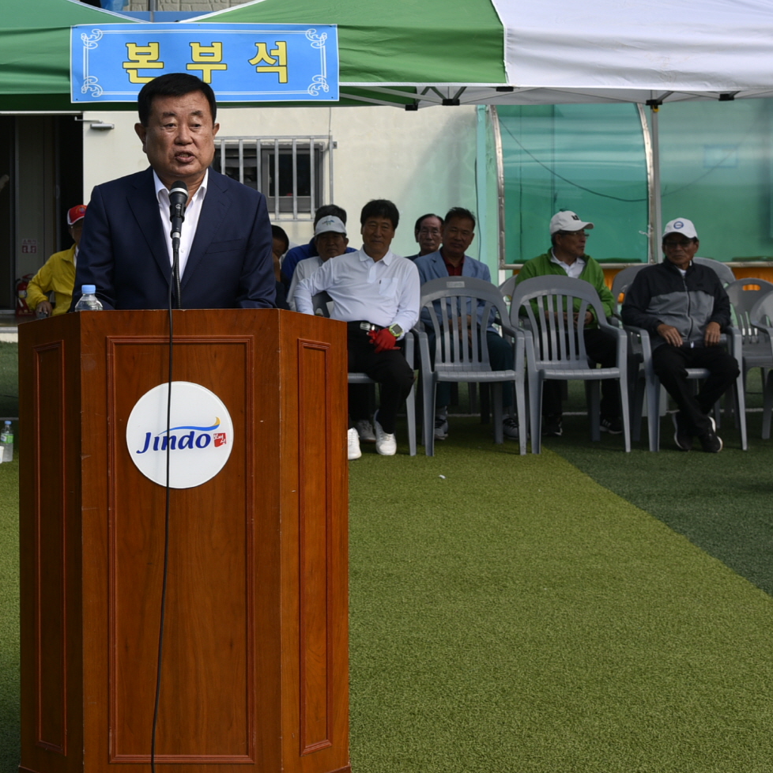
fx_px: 1844
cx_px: 176
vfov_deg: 23.3
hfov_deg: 23.4
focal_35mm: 73
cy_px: 145
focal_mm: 35
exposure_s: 1/250
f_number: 5
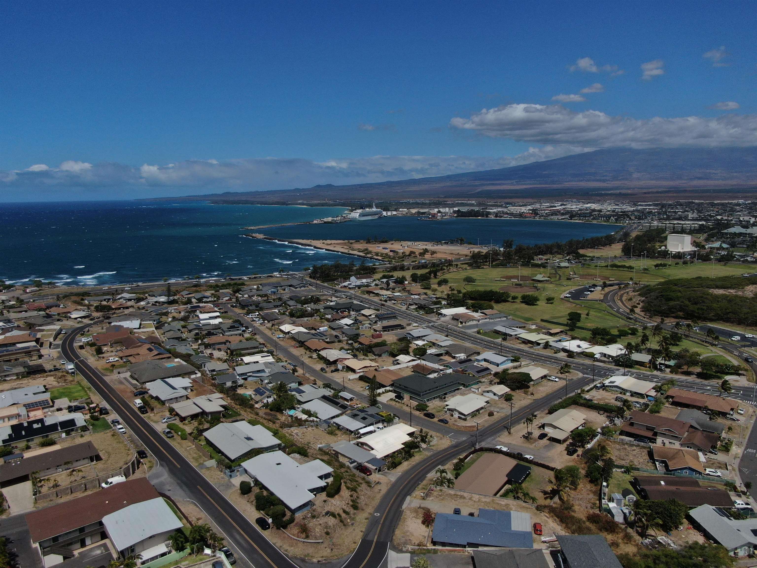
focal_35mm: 24
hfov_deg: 71.6
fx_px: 525
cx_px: 378
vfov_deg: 56.8
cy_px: 284
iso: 100
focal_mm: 4.39
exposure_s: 1/4000
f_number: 2.8
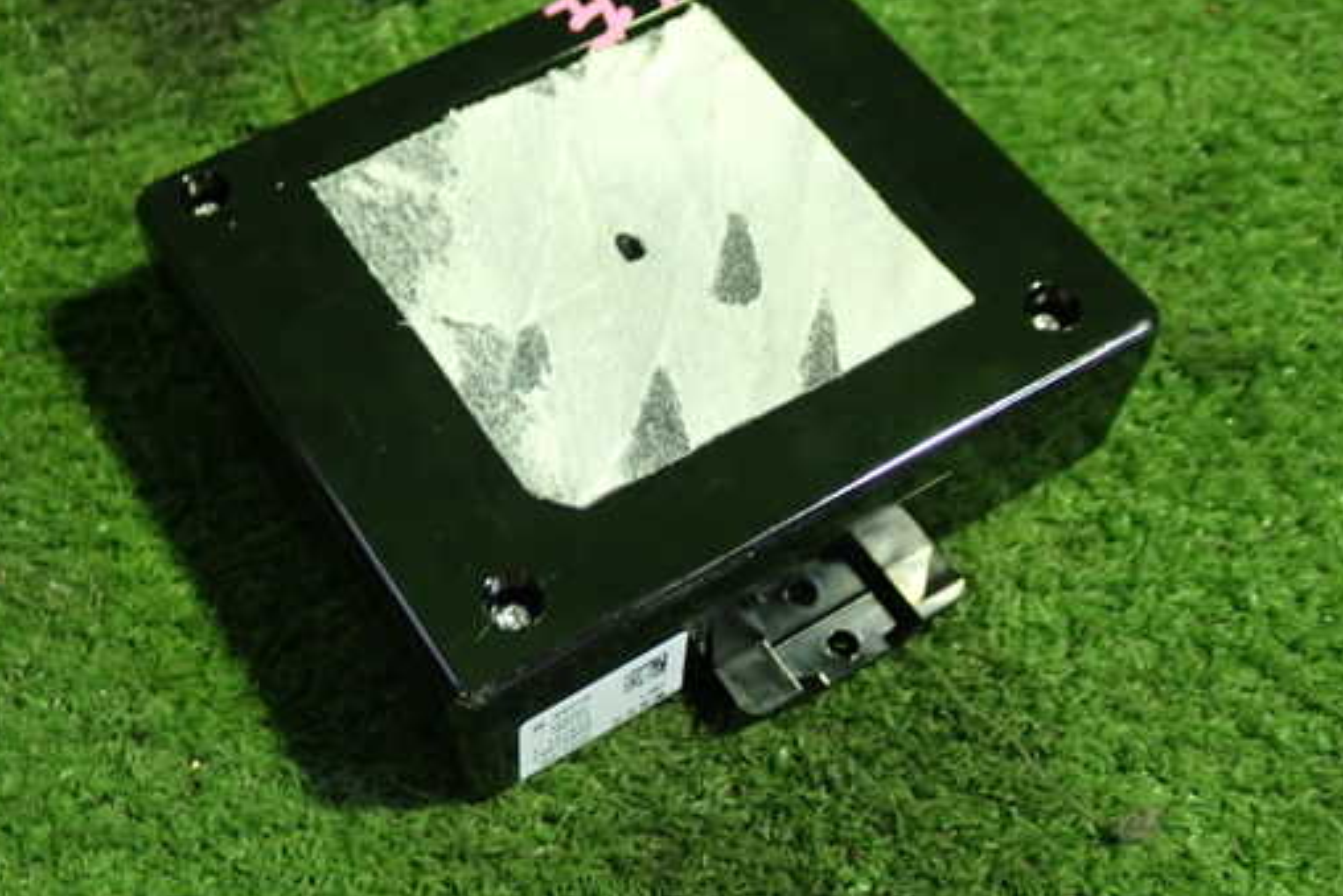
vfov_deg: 25.0
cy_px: 375
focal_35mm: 54
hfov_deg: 36.8
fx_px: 2015
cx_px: 587
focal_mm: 7.84
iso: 640
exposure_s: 1/40
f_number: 2.9
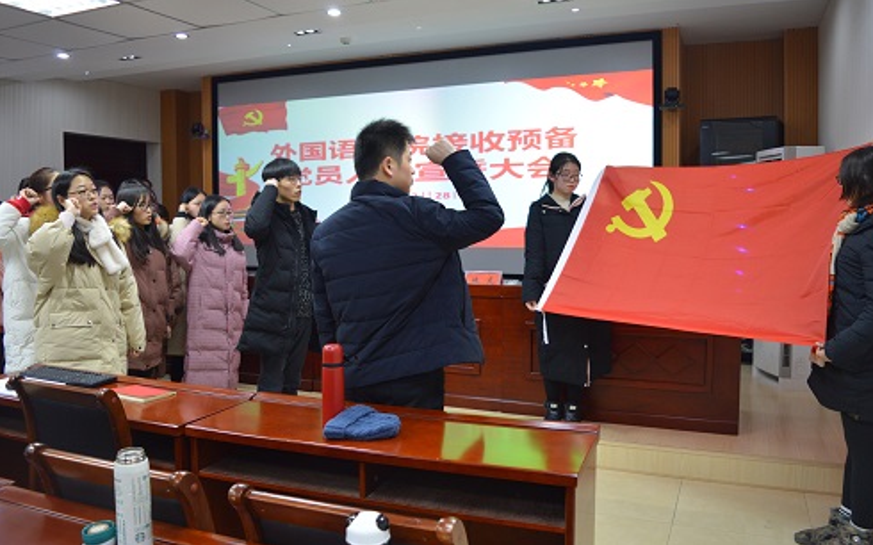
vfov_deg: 24.4
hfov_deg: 38.2
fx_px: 1261
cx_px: 440
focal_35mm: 53
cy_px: 253
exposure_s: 1/25
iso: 400
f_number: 4.5
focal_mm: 34
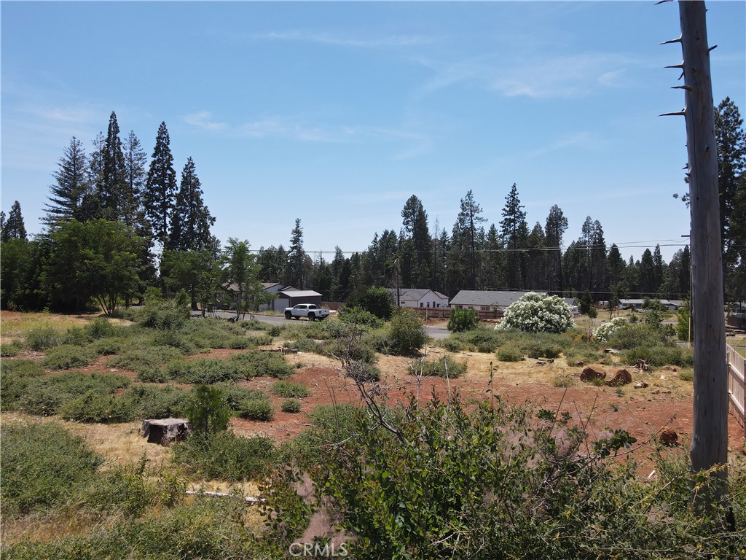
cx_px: 373
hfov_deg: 71.6
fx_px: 517
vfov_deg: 56.8
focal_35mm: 24
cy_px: 280
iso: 100
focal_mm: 4.5
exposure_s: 1/640
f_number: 2.8
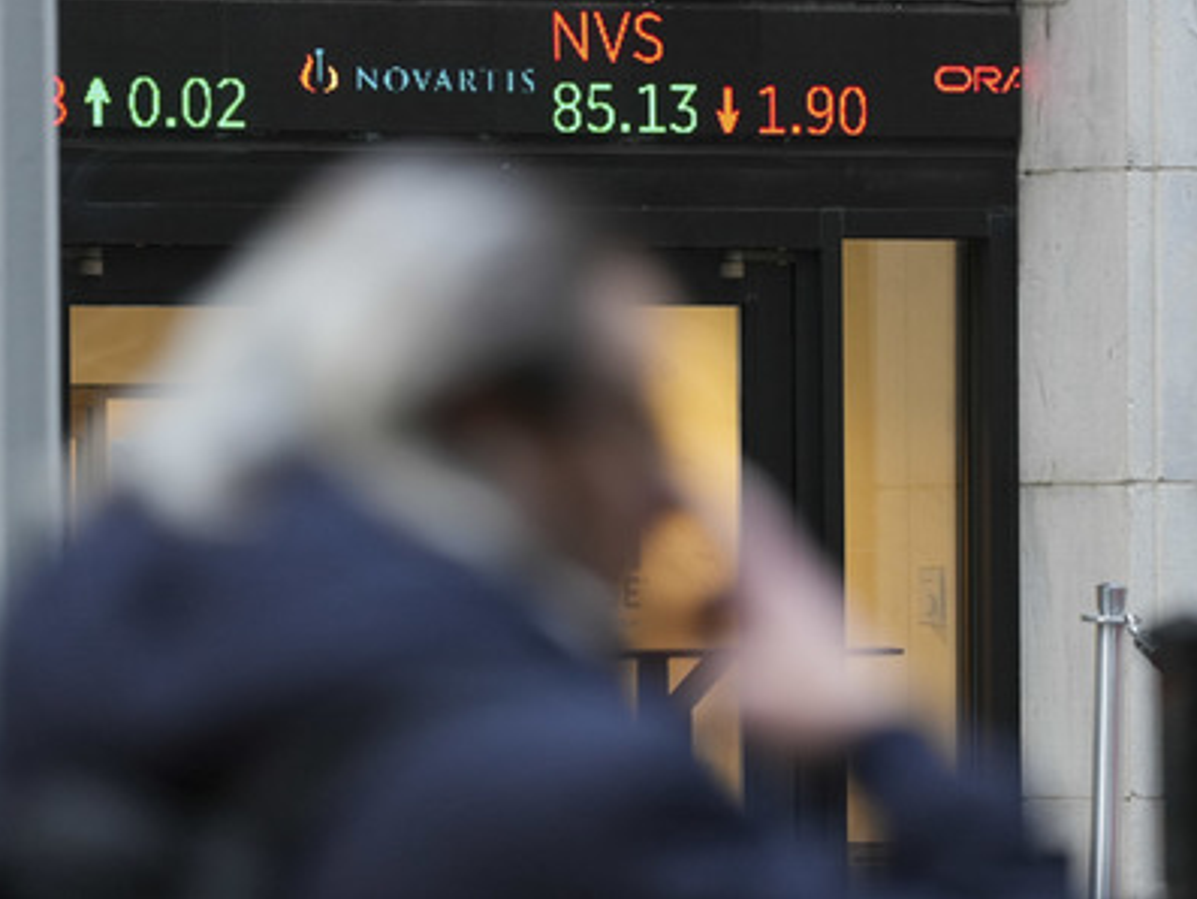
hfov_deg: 4.5
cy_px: 450
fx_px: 15081
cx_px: 621
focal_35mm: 436
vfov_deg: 3.4
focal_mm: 400
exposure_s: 1/100
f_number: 7.1
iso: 4000
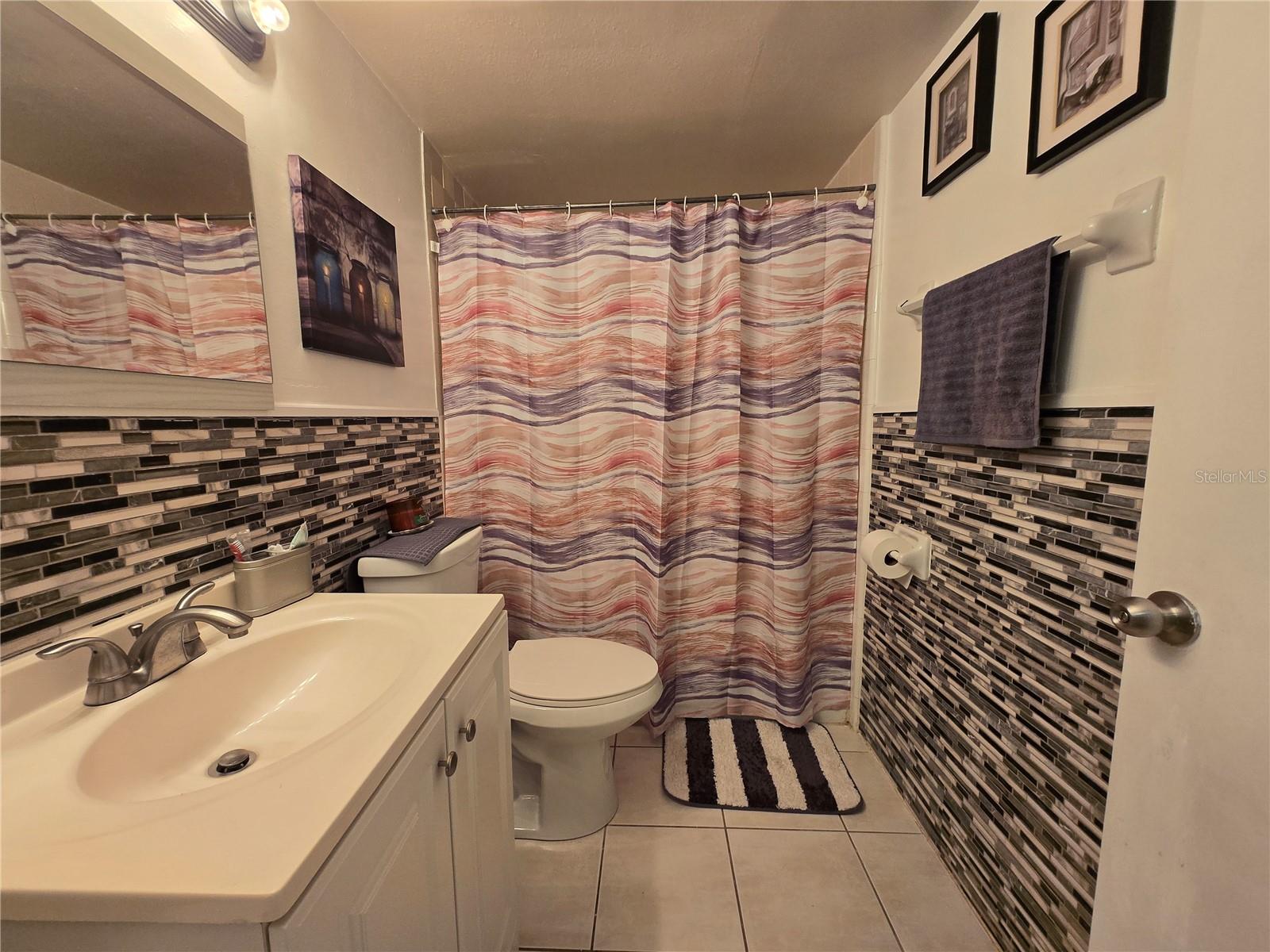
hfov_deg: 106.2
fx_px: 477
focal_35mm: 13
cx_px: 635
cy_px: 476
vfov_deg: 89.9
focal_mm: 1.7
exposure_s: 1/60
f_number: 2.2
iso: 160
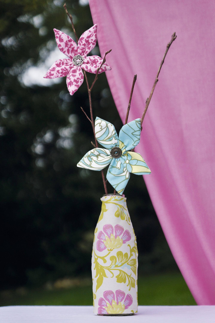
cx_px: 108
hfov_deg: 18.2
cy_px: 162
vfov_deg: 27.0
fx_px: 672
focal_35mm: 75
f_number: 2.8
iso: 400
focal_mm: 50
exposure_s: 1/4000
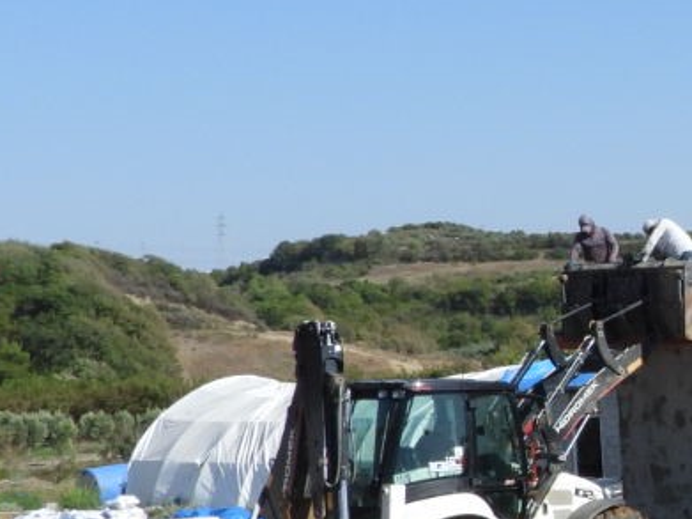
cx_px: 1175
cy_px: 259
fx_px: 2358
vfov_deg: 12.5
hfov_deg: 14.9
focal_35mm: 118
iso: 100
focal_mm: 5.8
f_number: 3.2
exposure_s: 1/2000
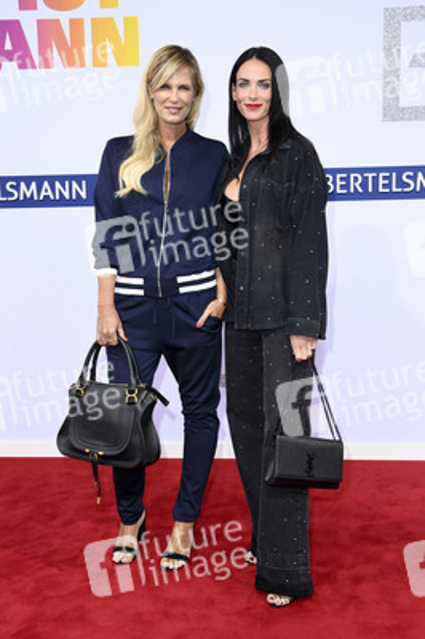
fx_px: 674
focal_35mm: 38
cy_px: 320
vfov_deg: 50.7
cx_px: 212
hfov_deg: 35.0
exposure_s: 1/200
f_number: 5.6
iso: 1000
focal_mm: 38
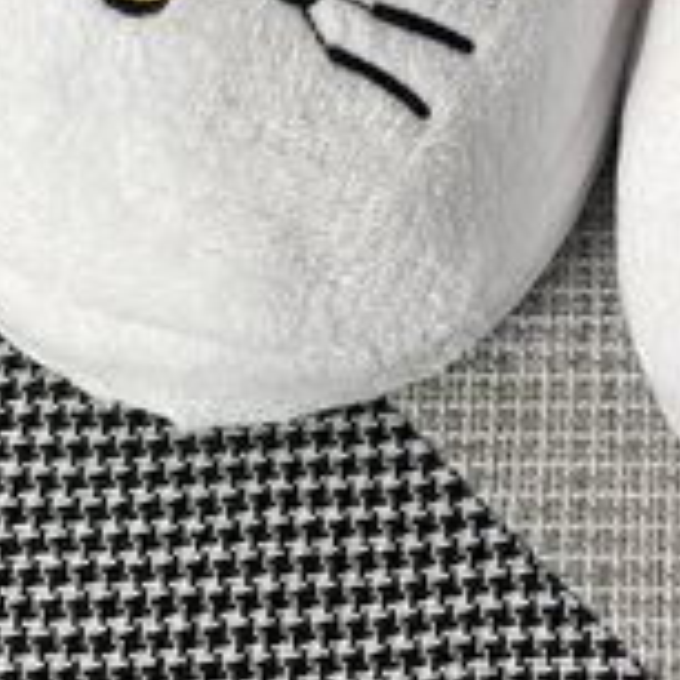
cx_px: 649
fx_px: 1778
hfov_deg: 21.1
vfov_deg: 20.7
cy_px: -51
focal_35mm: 80
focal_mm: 5.1
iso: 40
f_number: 1.6
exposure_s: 1/121
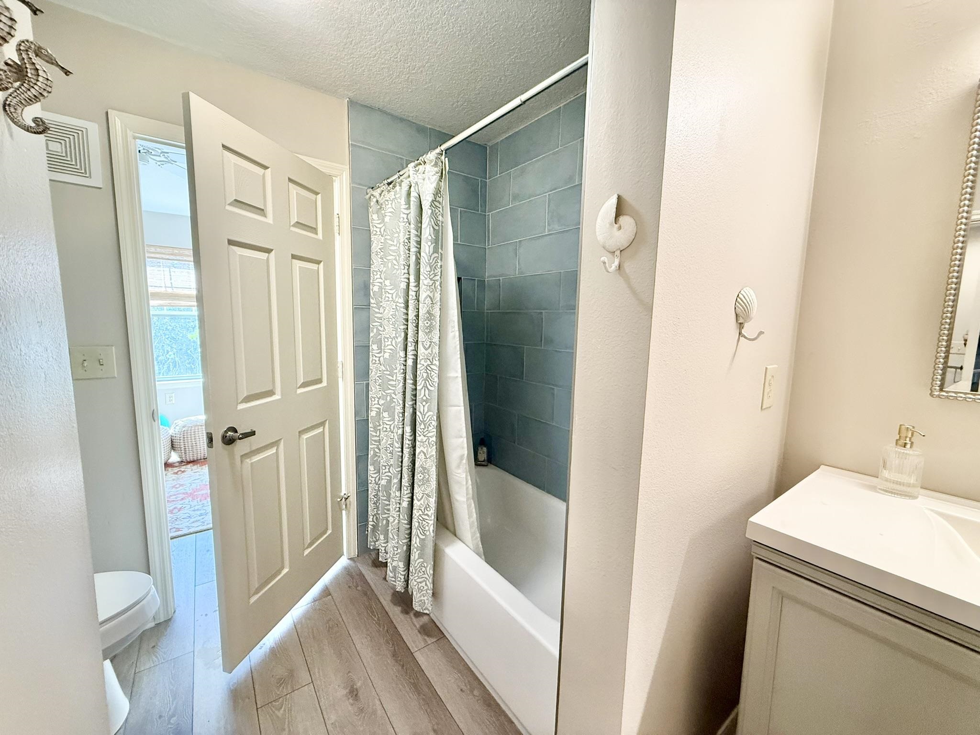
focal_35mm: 14
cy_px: 368
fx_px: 396
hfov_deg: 102.1
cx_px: 490
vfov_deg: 85.7
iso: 400
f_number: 2.2
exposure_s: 1/60
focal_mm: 2.22
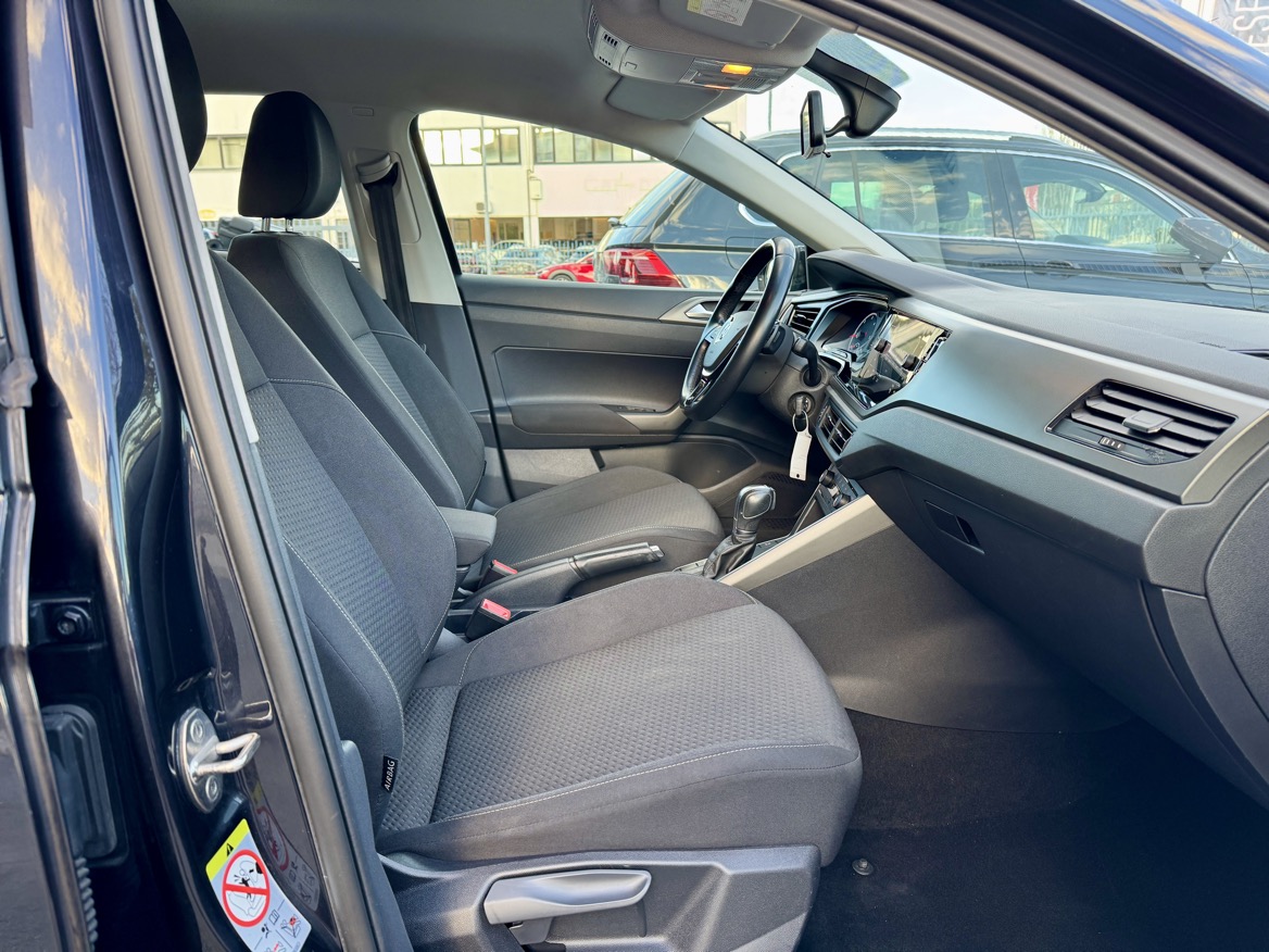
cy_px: 476
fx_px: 880
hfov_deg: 71.6
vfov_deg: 56.8
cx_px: 634
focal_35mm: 24
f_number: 1.78
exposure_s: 1/121
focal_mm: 6.76
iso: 125
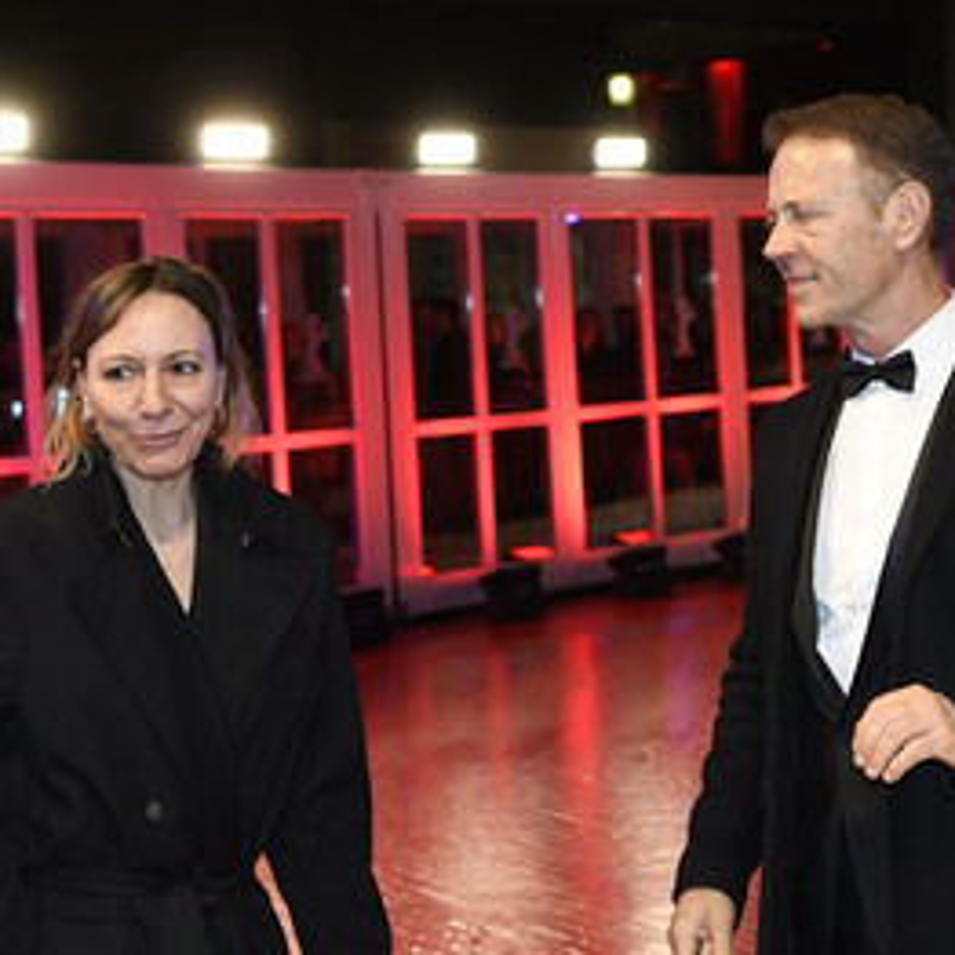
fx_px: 2559
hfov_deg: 21.0
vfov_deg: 21.1
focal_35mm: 82
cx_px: 705
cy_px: 539
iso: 1250
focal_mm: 56
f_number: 5.6
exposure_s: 1/200
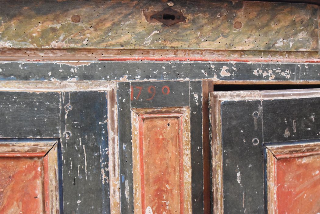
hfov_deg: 53.1
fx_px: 320
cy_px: 107
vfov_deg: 36.9
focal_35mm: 36
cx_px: 160
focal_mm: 24
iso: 10000
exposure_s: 1/60
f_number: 4.5
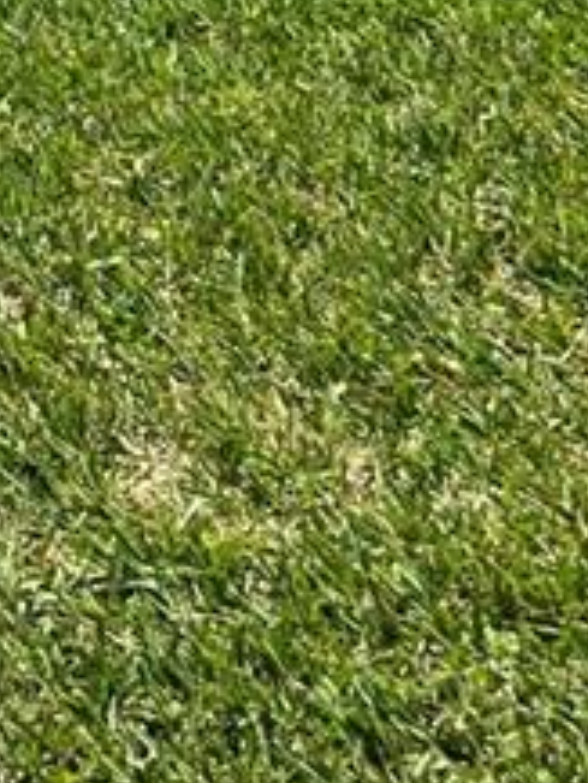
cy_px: -617
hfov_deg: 9.9
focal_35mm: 144
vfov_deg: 12.5
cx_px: -415
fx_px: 3258
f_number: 1.5
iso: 50
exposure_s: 1/6579
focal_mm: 5.7
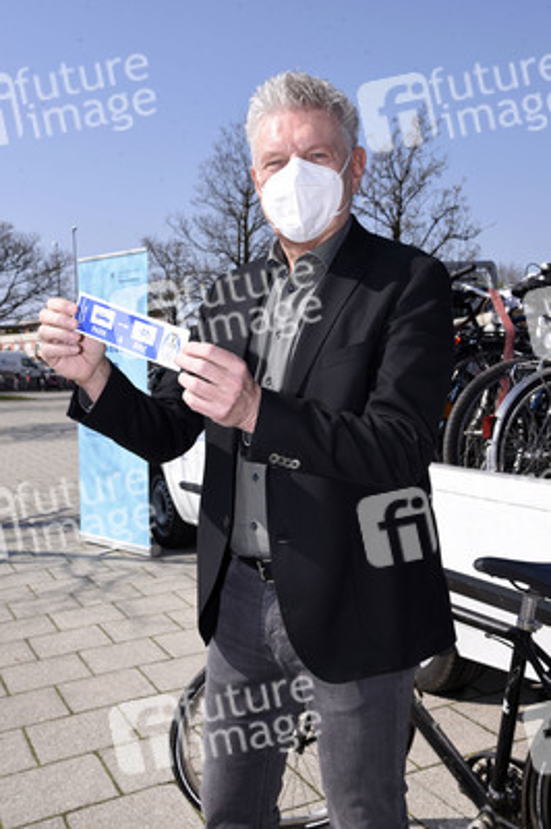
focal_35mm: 38
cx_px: 276
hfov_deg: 35.0
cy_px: 414
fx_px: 874
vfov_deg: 50.7
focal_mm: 38
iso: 125
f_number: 10
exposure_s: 1/160
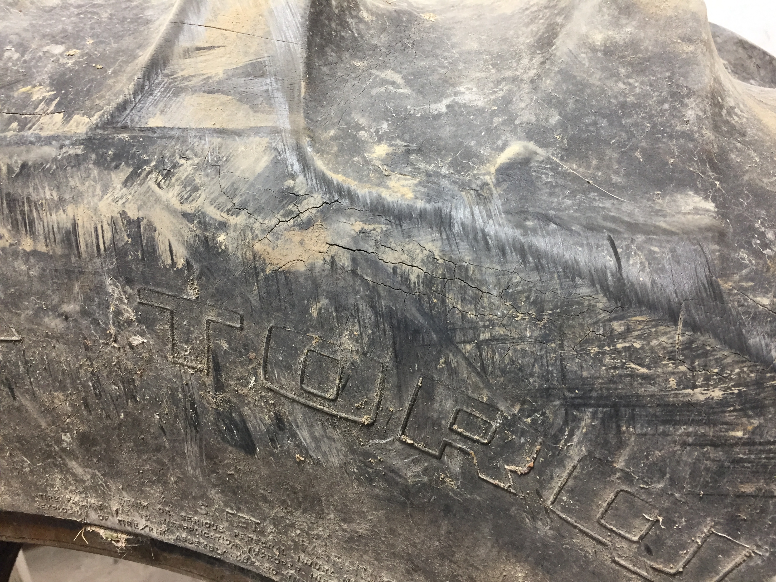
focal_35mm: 29
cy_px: 291
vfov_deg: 48.2
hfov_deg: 61.7
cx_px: 388
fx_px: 650
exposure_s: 1/30
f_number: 2.2
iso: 50
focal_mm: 4.15
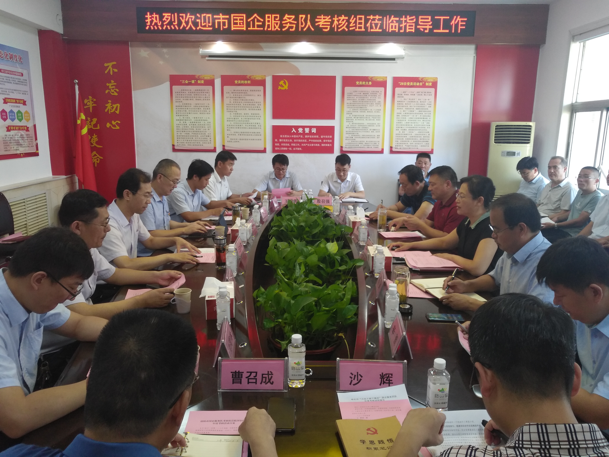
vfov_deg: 51.4
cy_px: 228
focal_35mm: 27
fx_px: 475
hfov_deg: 65.3
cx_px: 304
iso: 160
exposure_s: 1/30
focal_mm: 3.66
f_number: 2
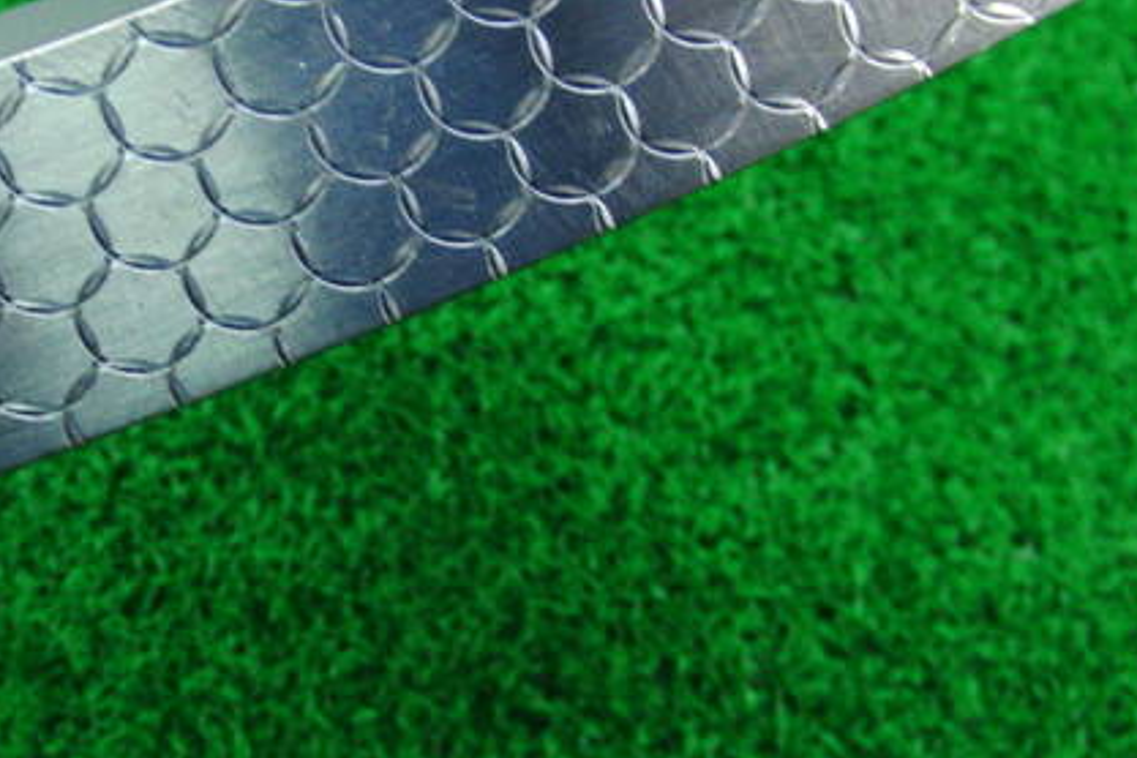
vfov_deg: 22.8
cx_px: 300
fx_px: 1863
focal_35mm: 59
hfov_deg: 33.3
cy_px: 215
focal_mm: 6.42
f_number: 3.6
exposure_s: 1/30
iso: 400
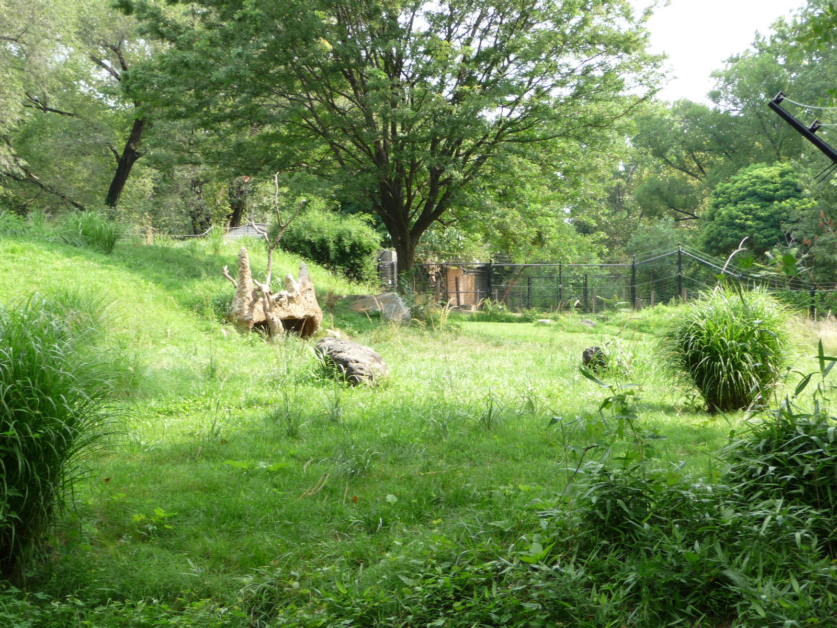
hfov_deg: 34.9
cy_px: 314
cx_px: 418
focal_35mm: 55
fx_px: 1330
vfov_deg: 26.6
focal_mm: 9.3
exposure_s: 1/125
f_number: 4.3
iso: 100
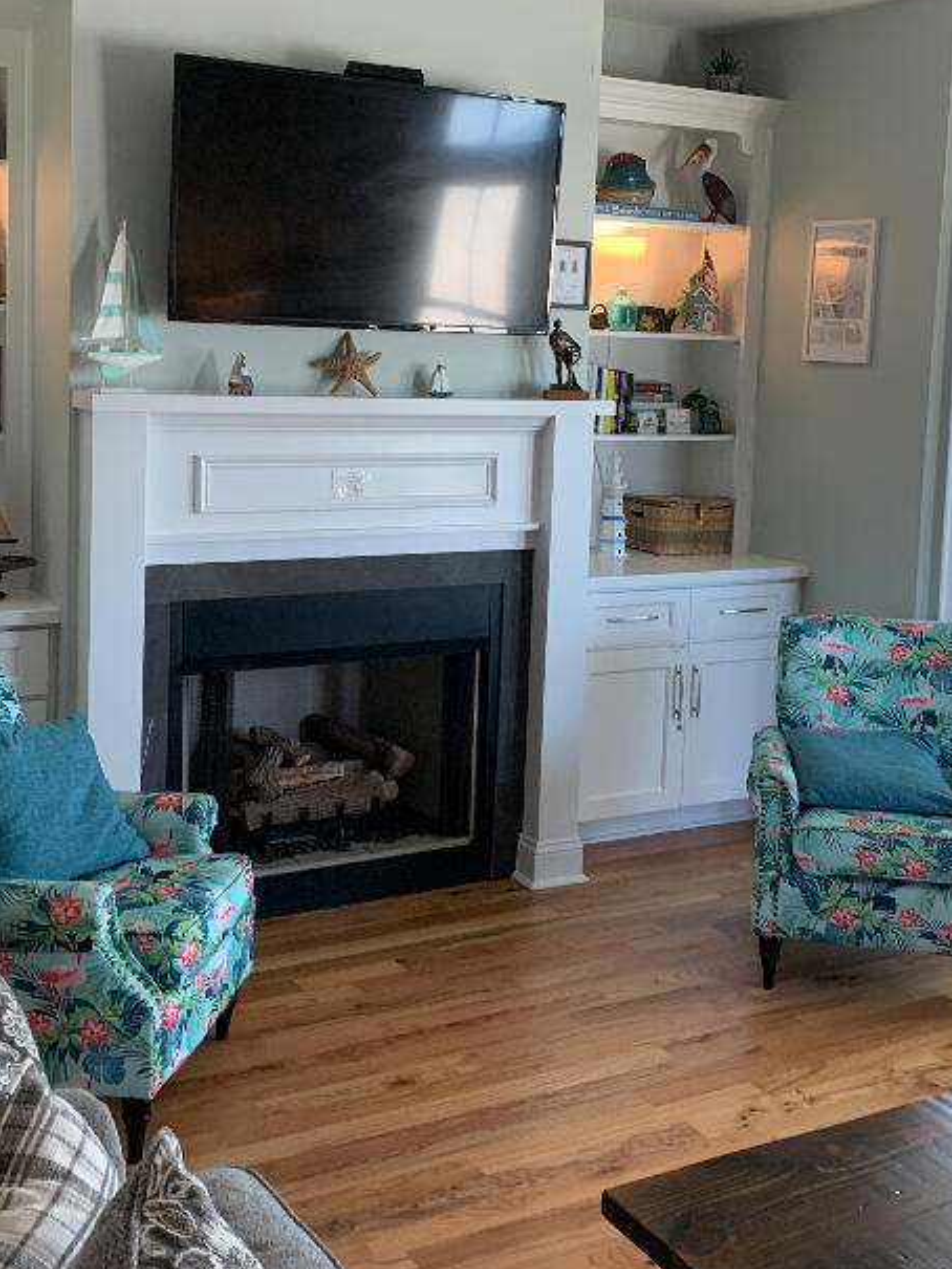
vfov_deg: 42.8
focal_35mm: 44
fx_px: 1613
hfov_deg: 32.9
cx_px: 533
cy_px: 518
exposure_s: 1/99
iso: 100
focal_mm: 4.25
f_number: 1.8
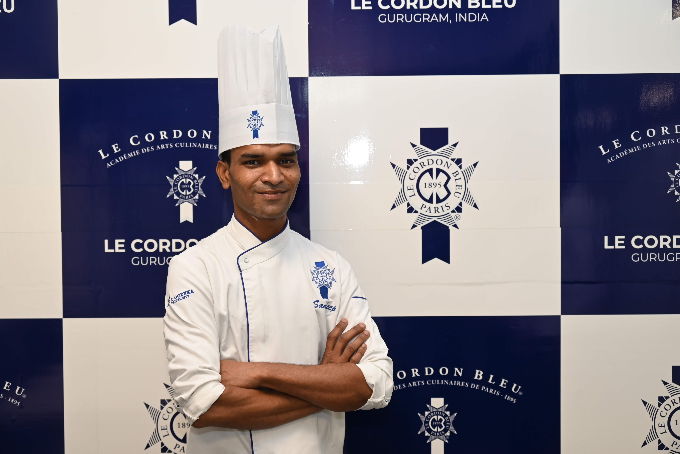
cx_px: 340
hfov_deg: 41.1
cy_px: 227
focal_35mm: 48
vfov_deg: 28.1
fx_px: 907
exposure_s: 1/60
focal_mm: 48
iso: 900
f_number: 5.6
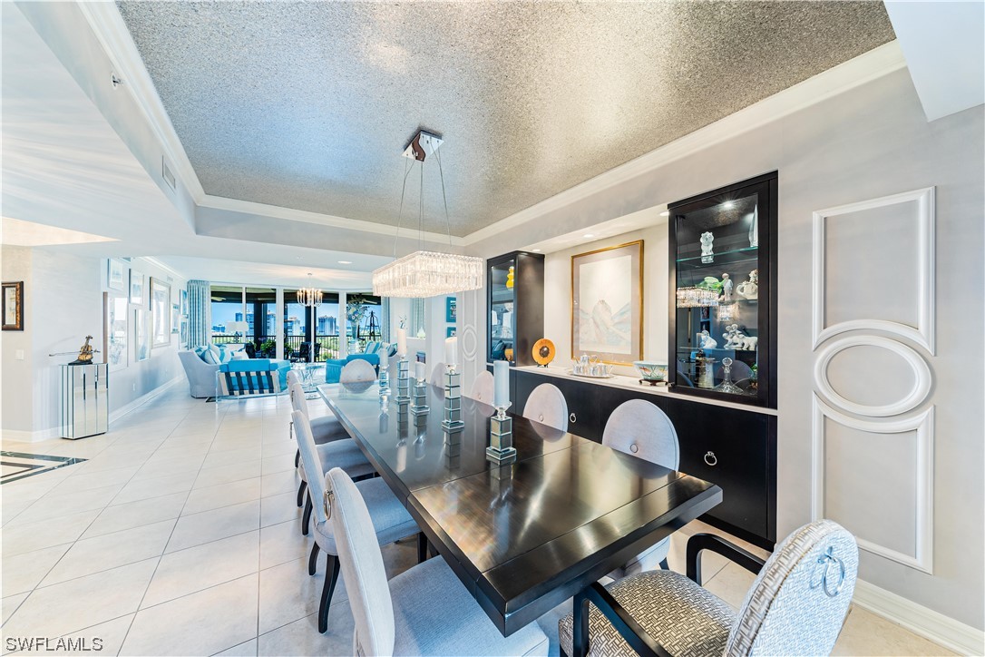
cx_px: 492
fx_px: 356
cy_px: 328
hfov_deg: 108.3
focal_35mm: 13
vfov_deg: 85.4
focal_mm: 13
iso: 500
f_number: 8
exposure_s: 1
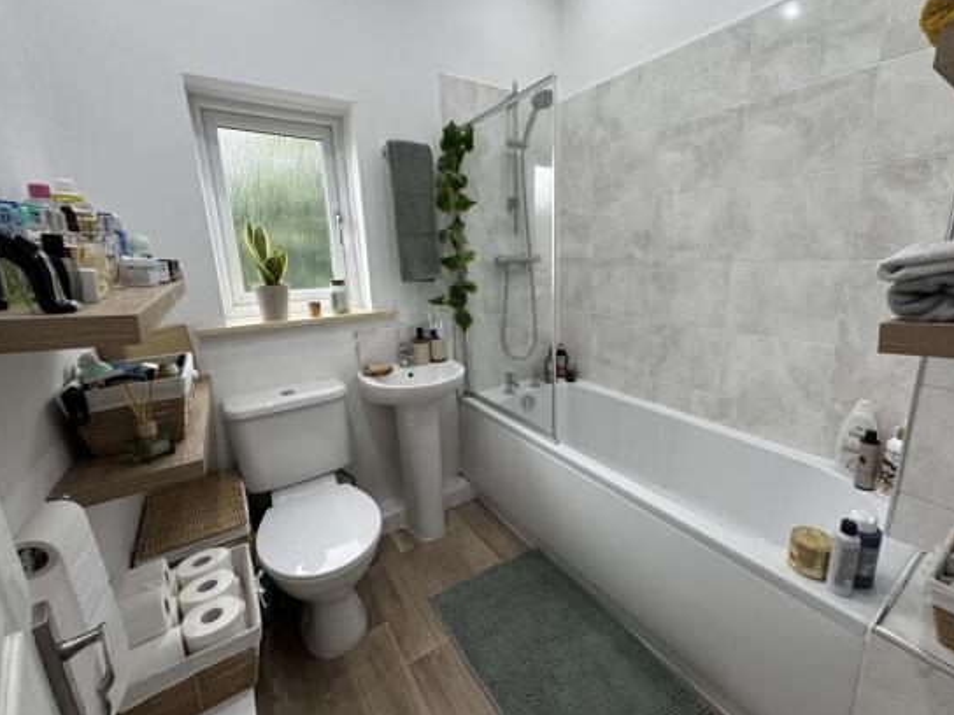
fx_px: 413
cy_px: 346
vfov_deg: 81.7
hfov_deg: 98.1
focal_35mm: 15
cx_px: 504
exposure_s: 1/99
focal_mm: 2.22
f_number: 2.2
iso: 125
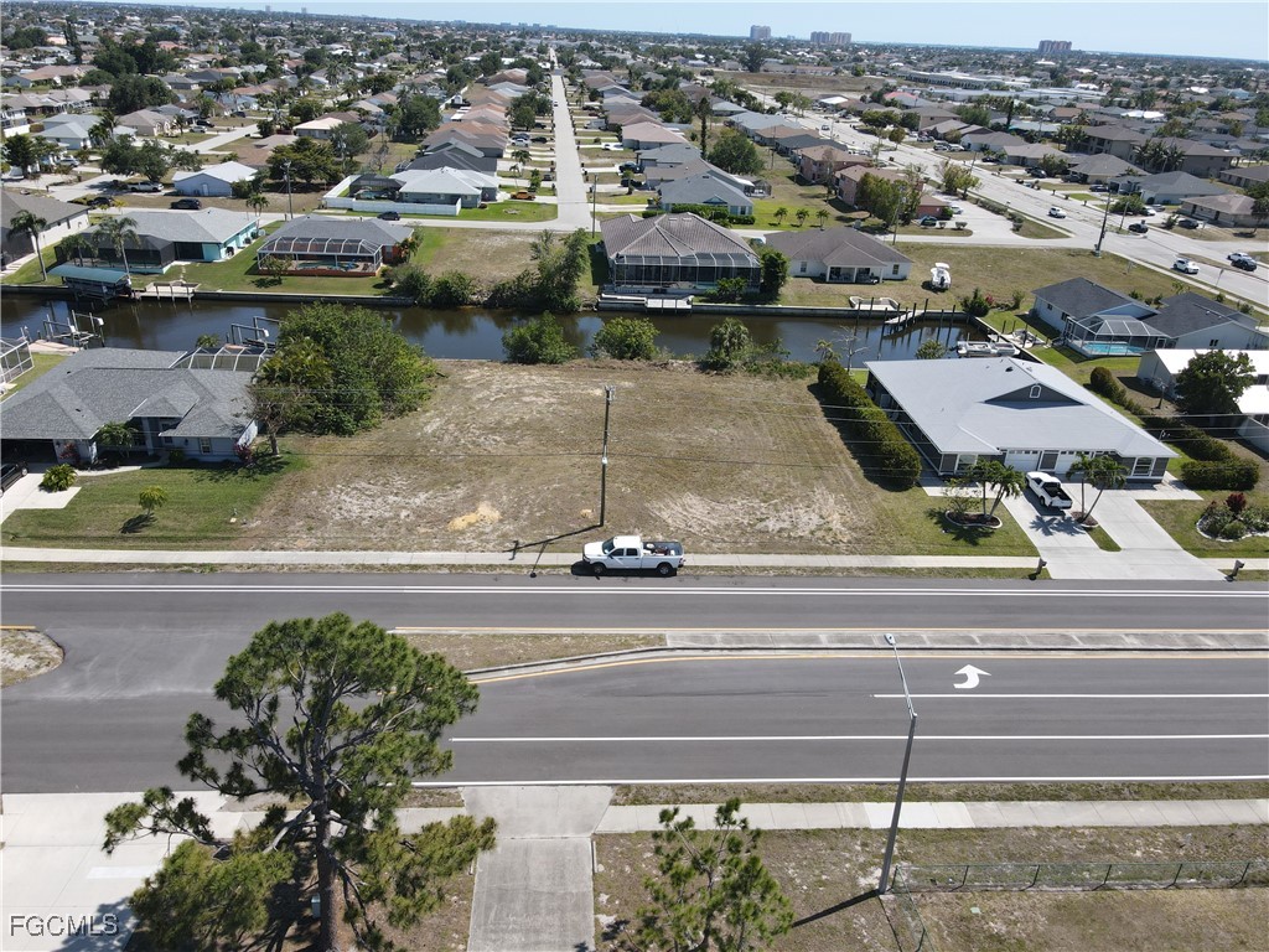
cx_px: 634
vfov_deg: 56.8
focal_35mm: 24
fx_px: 880
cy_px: 476
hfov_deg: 71.6
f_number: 2.8
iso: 100
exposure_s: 1/640
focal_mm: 4.5
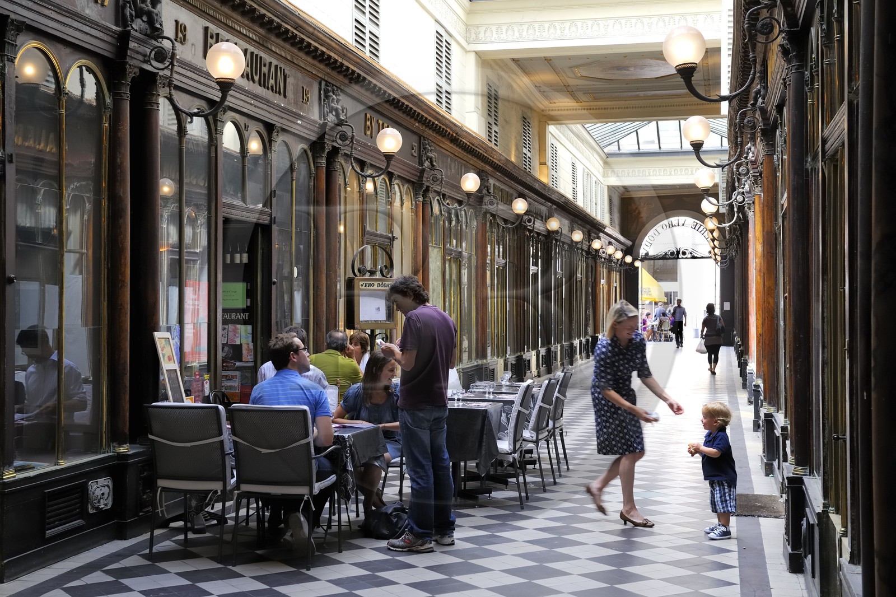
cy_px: 298
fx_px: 1194
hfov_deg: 41.1
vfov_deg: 28.1
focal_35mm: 48
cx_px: 448
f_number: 6.3
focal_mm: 48
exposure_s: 1/60
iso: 400
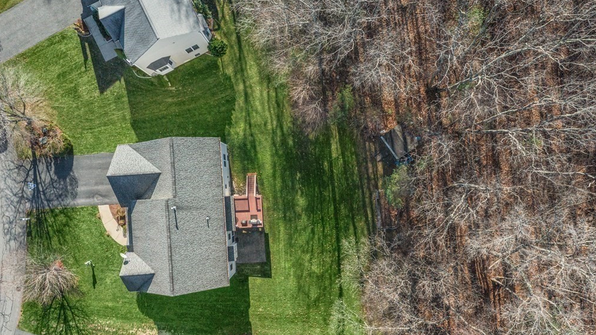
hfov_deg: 64.3
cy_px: 191
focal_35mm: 30
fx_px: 474
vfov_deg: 38.9
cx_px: 302
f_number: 7.1
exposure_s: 1/100
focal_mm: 10.26
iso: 400
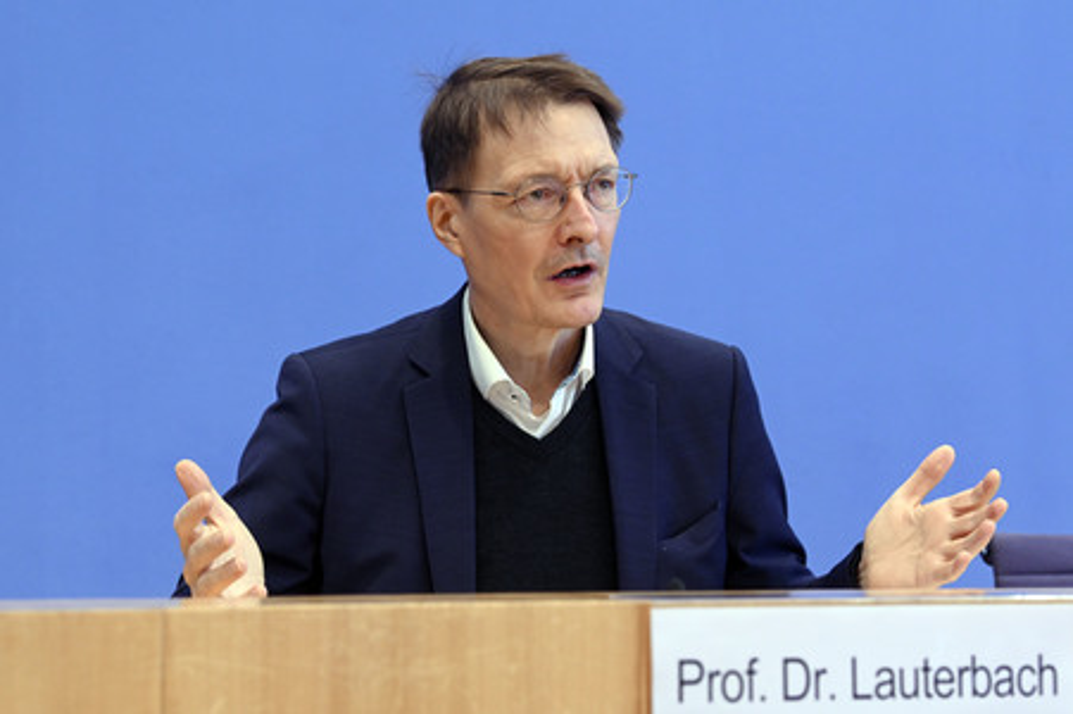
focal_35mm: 82
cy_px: 357
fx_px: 2442
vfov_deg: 16.6
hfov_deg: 24.8
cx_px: 536
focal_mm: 82
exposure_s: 1/400
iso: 3200
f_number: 5.6
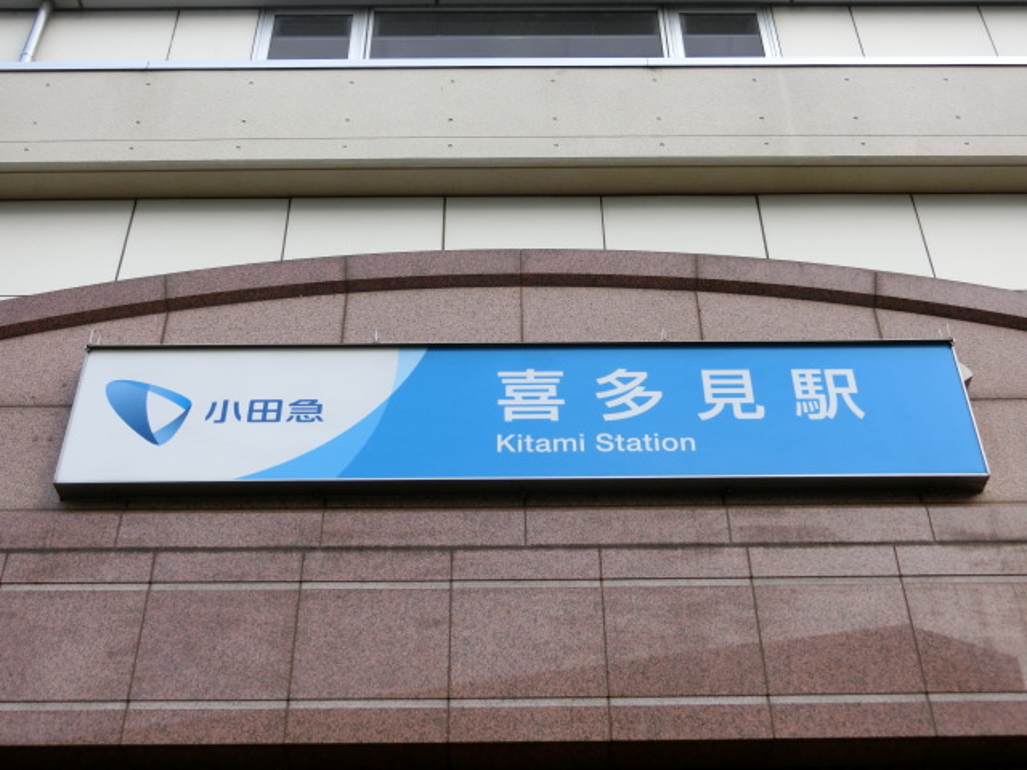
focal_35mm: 45
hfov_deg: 42.1
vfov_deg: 32.2
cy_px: 385
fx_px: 1335
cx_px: 514
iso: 125
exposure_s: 1/125
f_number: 4.4
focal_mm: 8
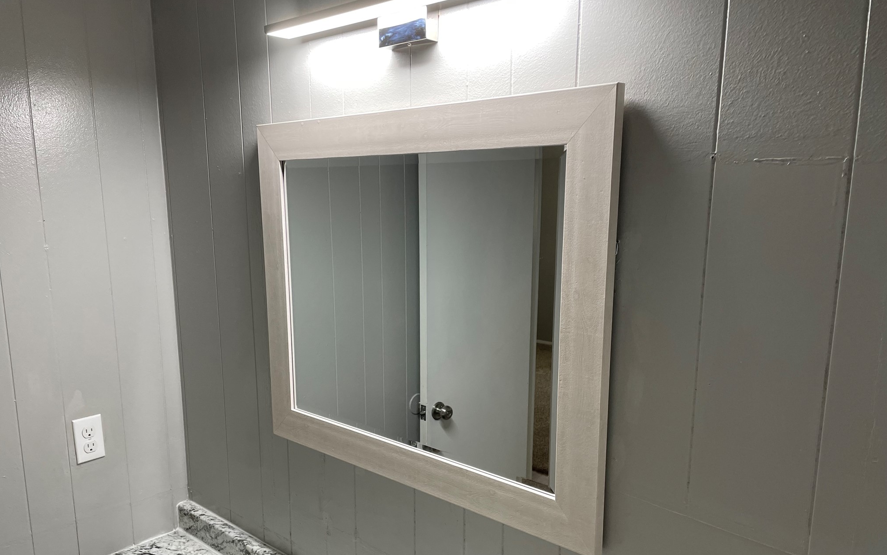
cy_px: 335
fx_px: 677
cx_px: 449
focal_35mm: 28
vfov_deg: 44.3
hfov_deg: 66.5
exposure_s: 1/120
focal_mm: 4.2
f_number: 1.6
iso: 100
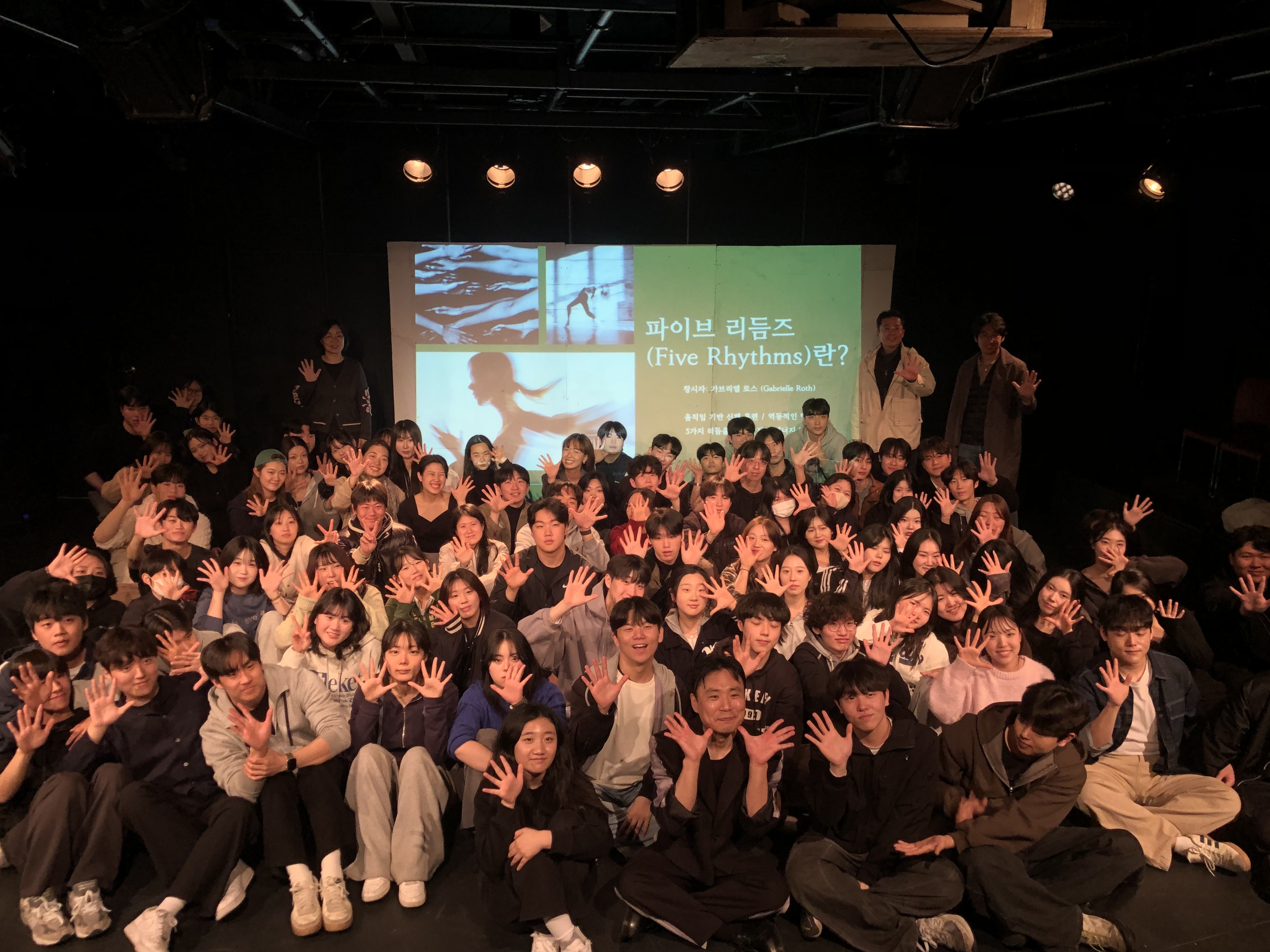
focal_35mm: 28
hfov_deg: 63.4
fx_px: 1027
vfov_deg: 49.7
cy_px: 476
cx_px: 635
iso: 400
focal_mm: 3.99
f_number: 1.8
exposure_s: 1/60
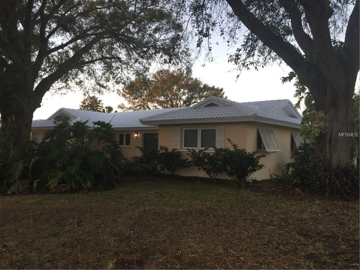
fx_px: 302
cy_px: 135
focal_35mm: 29
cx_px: 180
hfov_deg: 61.7
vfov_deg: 48.2
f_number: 2.2
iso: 50
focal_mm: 4.15
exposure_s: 1/120
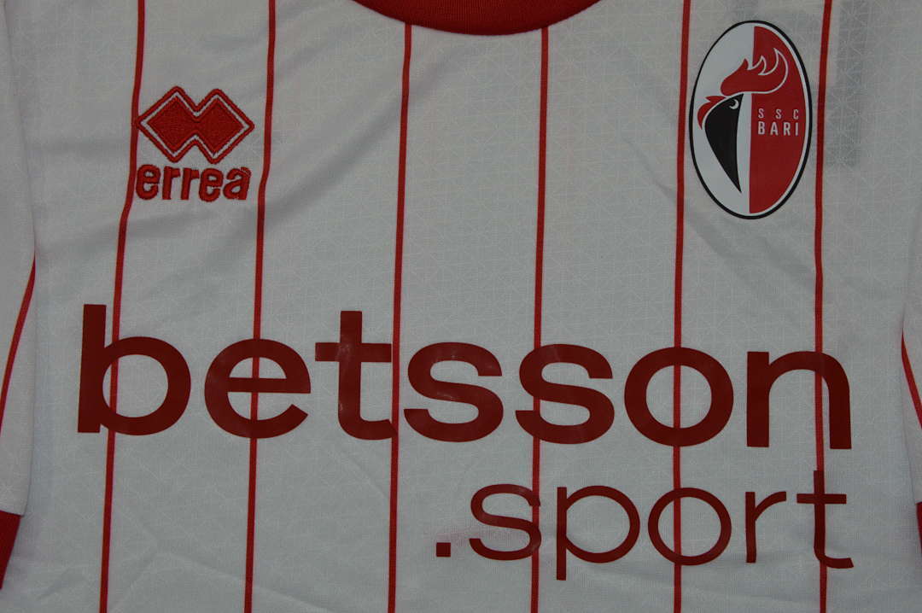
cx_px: 461
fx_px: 1612
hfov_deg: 31.9
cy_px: 306
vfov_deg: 21.5
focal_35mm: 63
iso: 400
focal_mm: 42
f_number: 16
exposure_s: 1/200
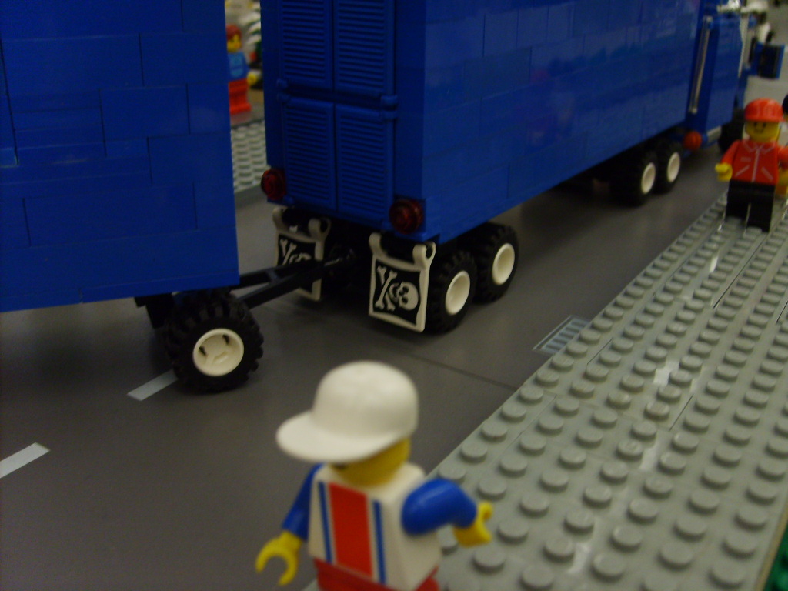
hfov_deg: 52.6
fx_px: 797
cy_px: 296
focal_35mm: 35
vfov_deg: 40.7
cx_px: 394
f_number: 2.8
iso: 100
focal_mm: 5.8
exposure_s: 1/30
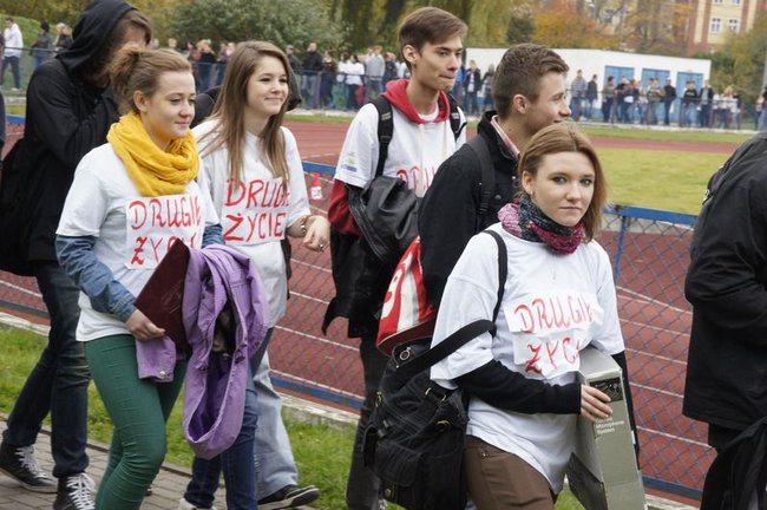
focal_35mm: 105
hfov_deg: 19.5
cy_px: 255
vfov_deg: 13.0
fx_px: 2235
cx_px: 384
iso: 1600
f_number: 11
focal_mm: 70
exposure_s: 1/200
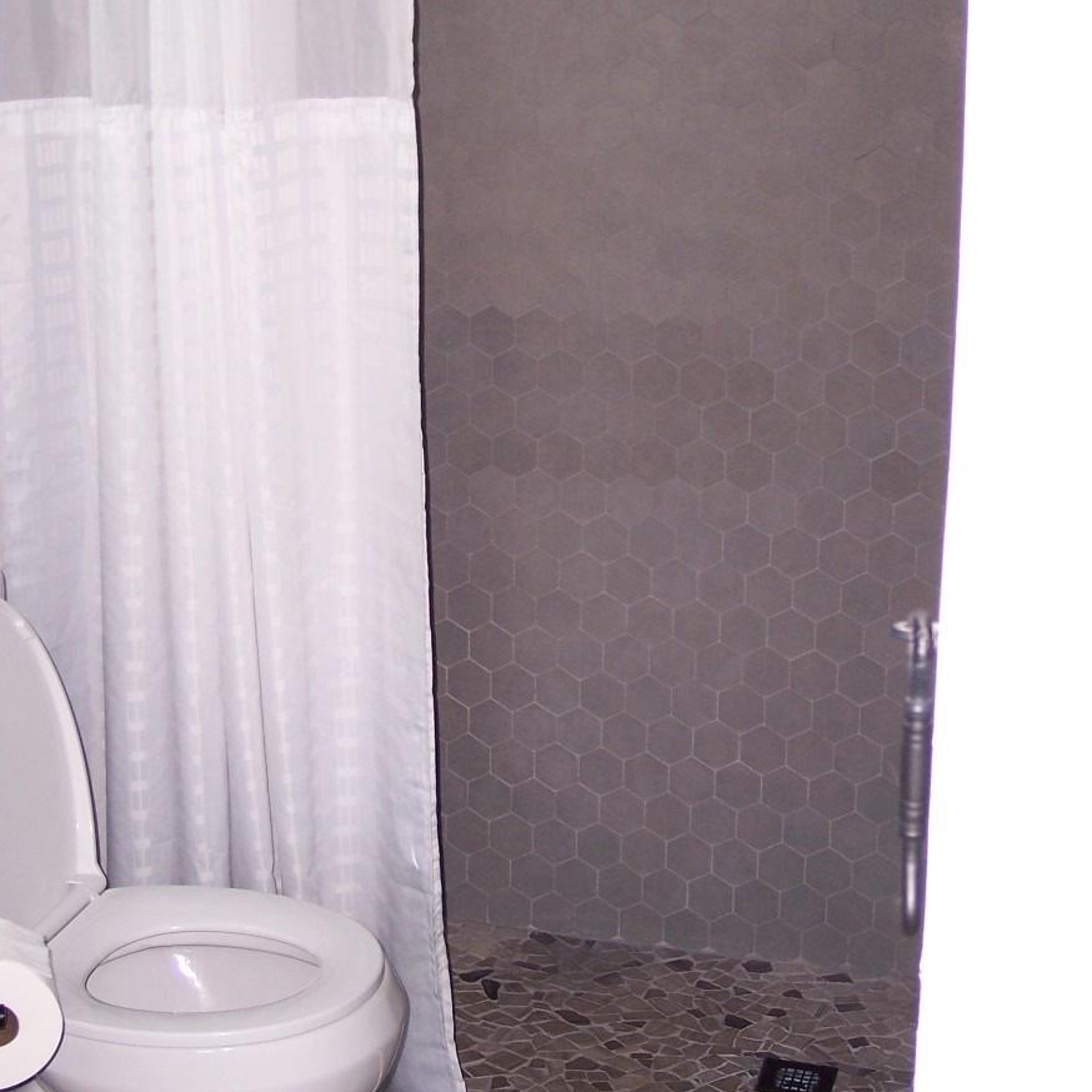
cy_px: 454
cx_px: 430
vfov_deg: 29.0
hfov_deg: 29.0
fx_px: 2106
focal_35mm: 59
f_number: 2.8
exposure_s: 1/60
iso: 100
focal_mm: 8
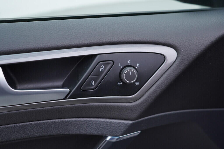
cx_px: 112
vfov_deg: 36.9
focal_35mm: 36
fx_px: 224
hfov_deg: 53.1
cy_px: 74
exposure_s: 1/50
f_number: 3.2
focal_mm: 24
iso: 125
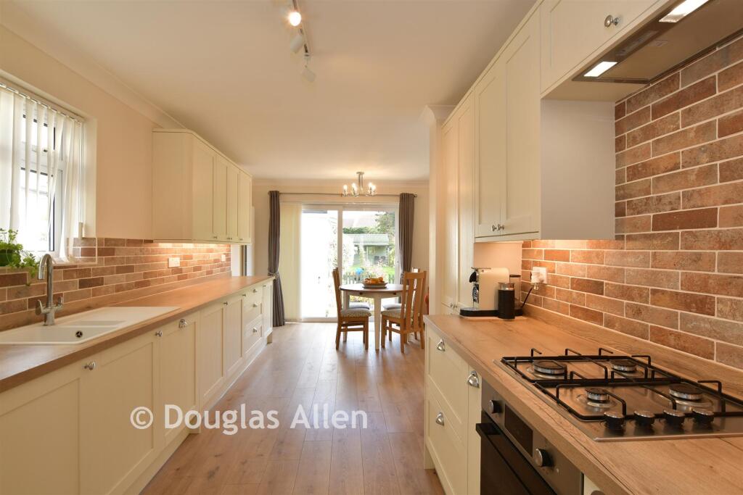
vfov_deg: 64.6
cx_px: 372
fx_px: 392
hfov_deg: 86.9
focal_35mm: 19
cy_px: 248
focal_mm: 13
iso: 200
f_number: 8
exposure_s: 1/25
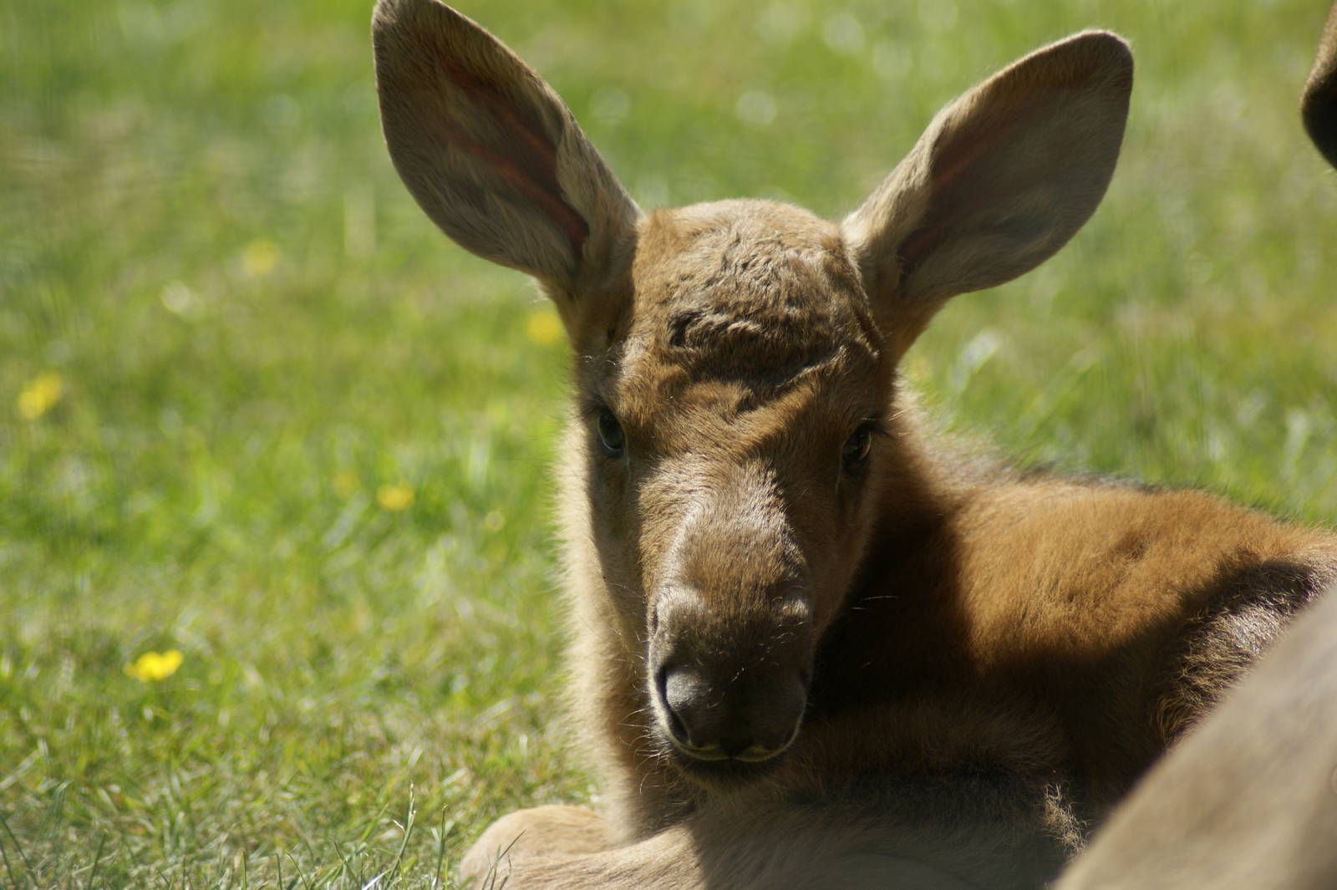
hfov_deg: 4.6
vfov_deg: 3.1
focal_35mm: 450
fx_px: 16703
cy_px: 445
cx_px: 668
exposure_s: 1/500
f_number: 5.6
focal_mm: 300
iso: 125
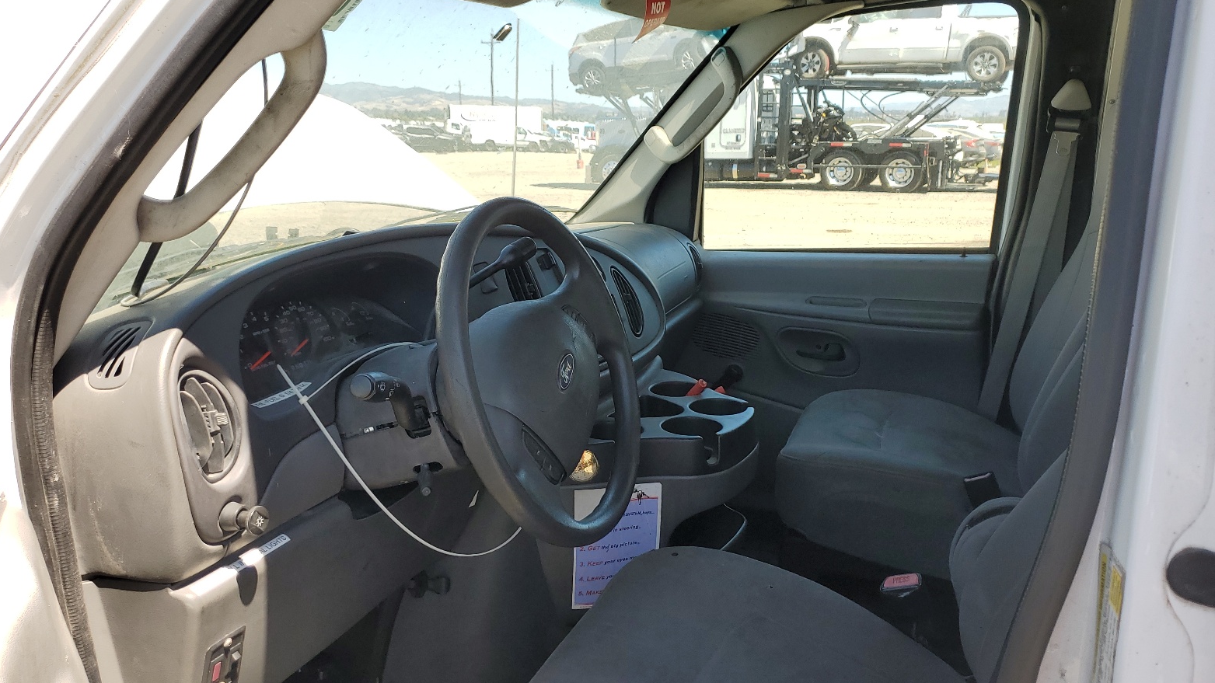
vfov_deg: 40.0
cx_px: 618
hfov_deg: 66.1
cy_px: 413
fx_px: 934
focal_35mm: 29
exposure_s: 1/769
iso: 50
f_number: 1.5
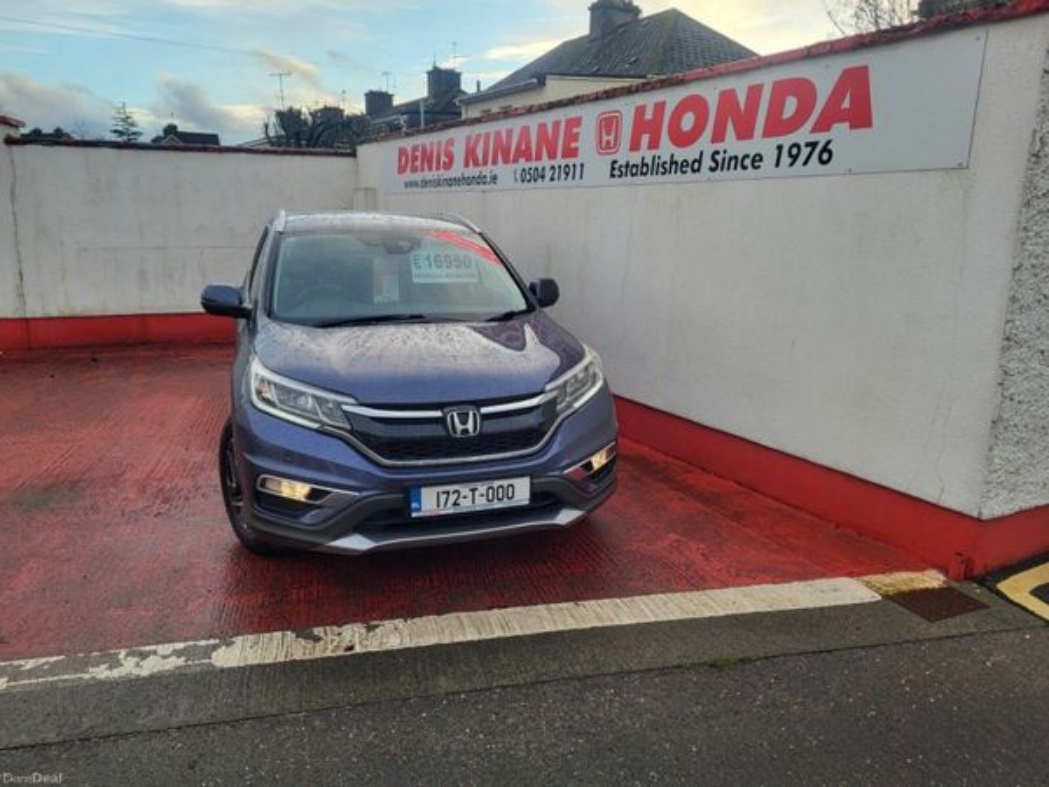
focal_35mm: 26
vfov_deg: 53.1
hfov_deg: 67.3
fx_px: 788
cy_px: 394
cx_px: 524
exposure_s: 1/453
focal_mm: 5.4
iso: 40
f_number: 1.8
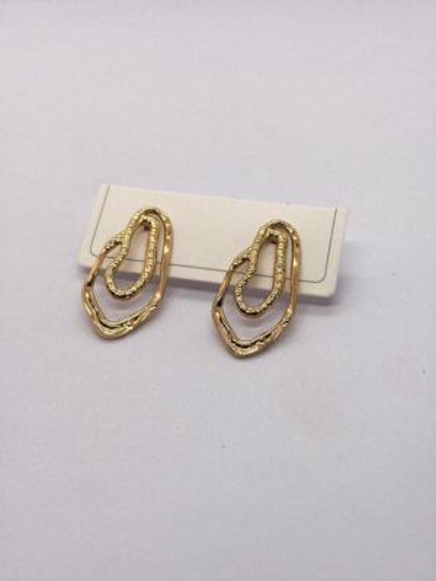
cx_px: 218
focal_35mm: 52
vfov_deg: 36.8
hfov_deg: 28.0
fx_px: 873
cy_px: 290
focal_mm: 5.96
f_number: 1.6
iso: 32
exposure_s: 1/303
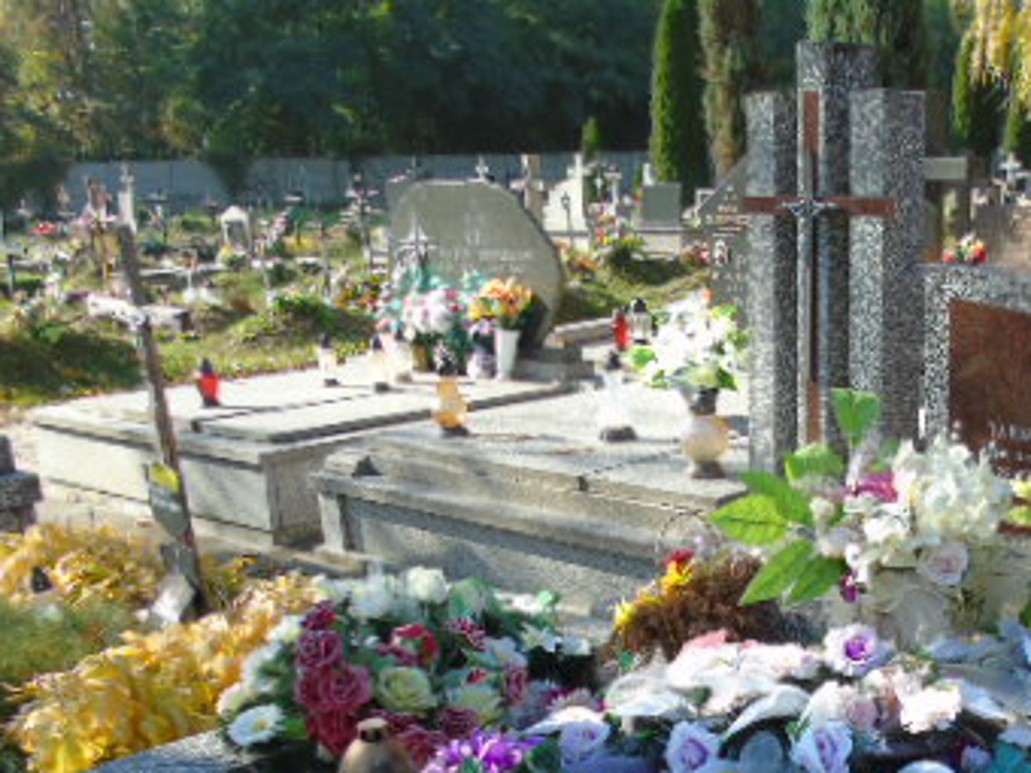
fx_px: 1400
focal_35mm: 47
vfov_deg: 29.4
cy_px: 721
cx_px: 791
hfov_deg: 39.2
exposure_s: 1/250
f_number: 3.4
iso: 80
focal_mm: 4.4
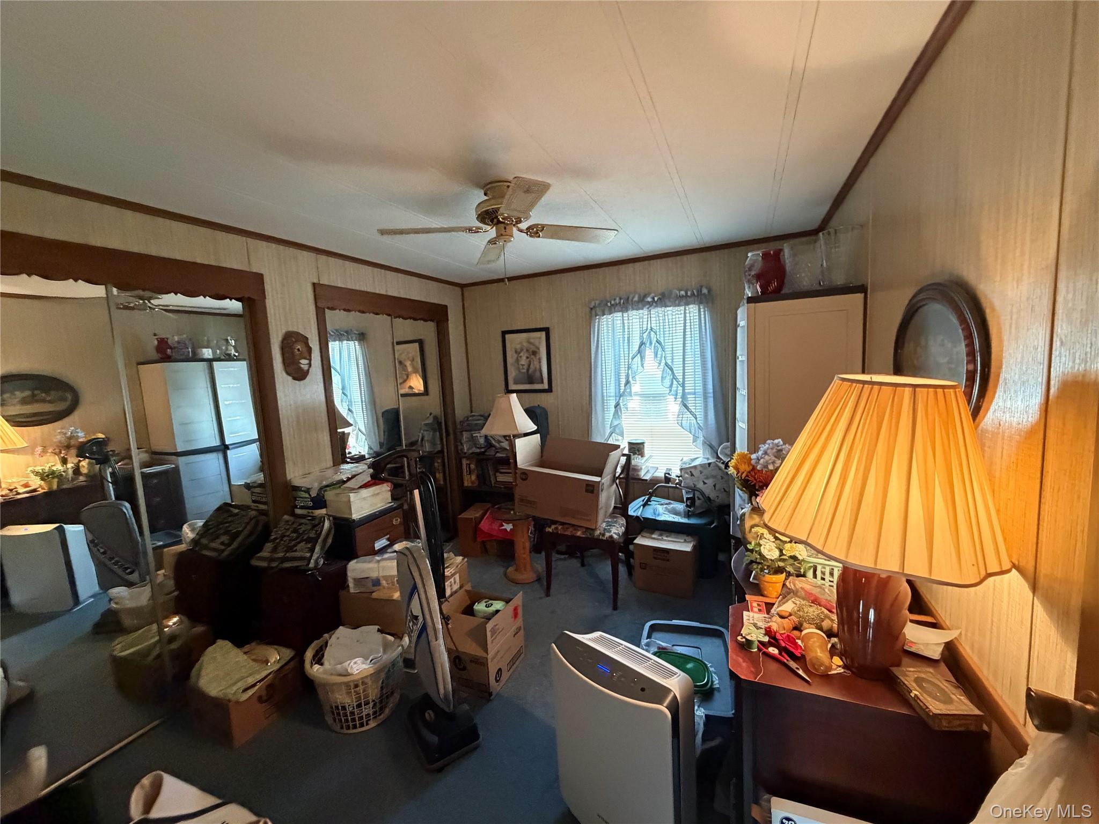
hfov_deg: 102.1
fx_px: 444
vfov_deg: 85.7
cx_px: 550
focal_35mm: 14
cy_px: 412
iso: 800
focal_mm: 2.22
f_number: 2.2
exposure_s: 1/60
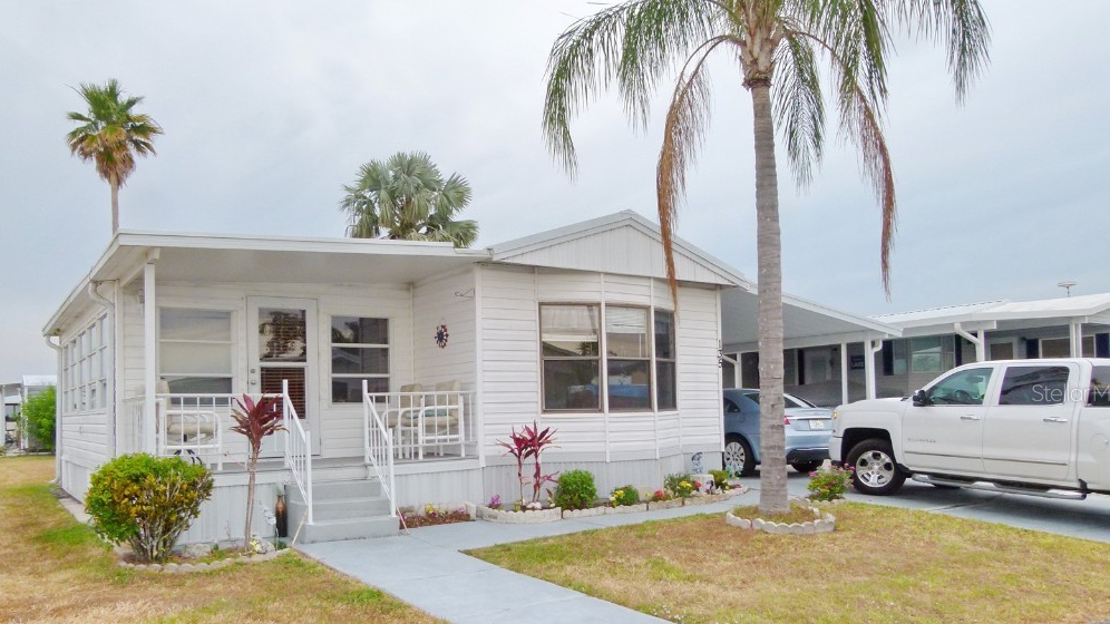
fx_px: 824
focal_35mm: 28
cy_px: 392
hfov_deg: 67.9
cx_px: 566
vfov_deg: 41.2
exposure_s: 1/200
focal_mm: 4.5
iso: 100
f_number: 4
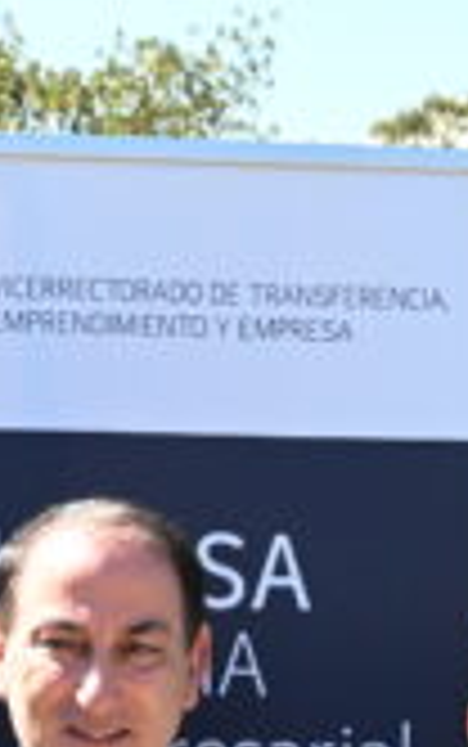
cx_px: 310
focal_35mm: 194
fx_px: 3956
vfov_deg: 10.6
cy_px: 864
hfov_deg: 6.8
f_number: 5.6
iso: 100
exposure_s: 1/125
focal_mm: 27.5
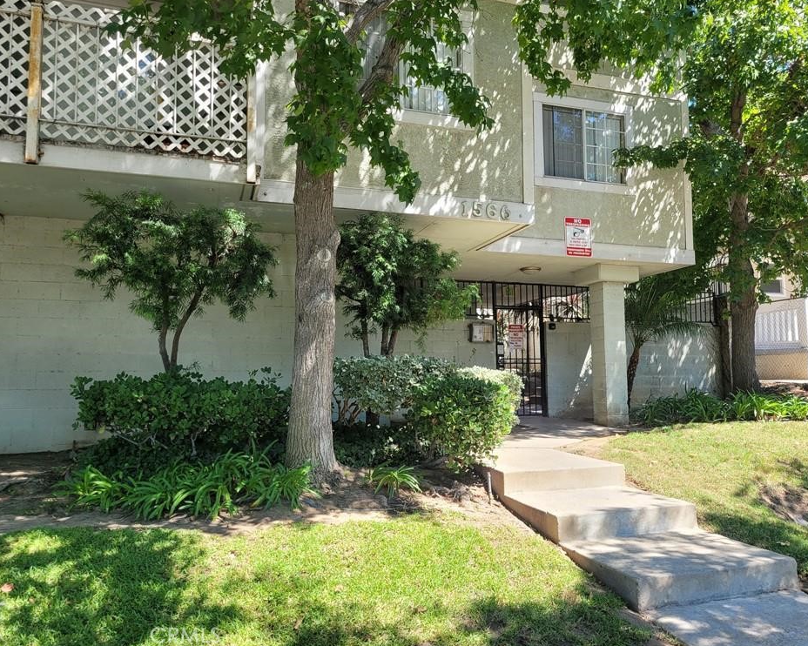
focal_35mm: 28
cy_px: 313
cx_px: 428
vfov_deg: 51.5
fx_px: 669
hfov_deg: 62.2
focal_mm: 5.4
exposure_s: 1/390
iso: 40
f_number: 1.8
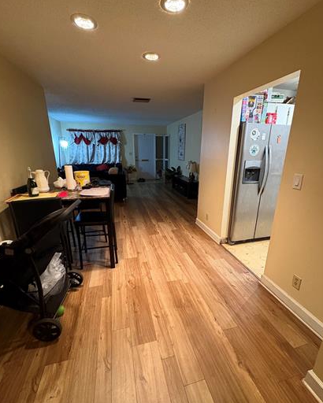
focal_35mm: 16
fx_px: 191
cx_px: 168
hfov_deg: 80.4
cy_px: 206
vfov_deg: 93.1
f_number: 2.2
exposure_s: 1/40
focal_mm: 2.22
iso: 800
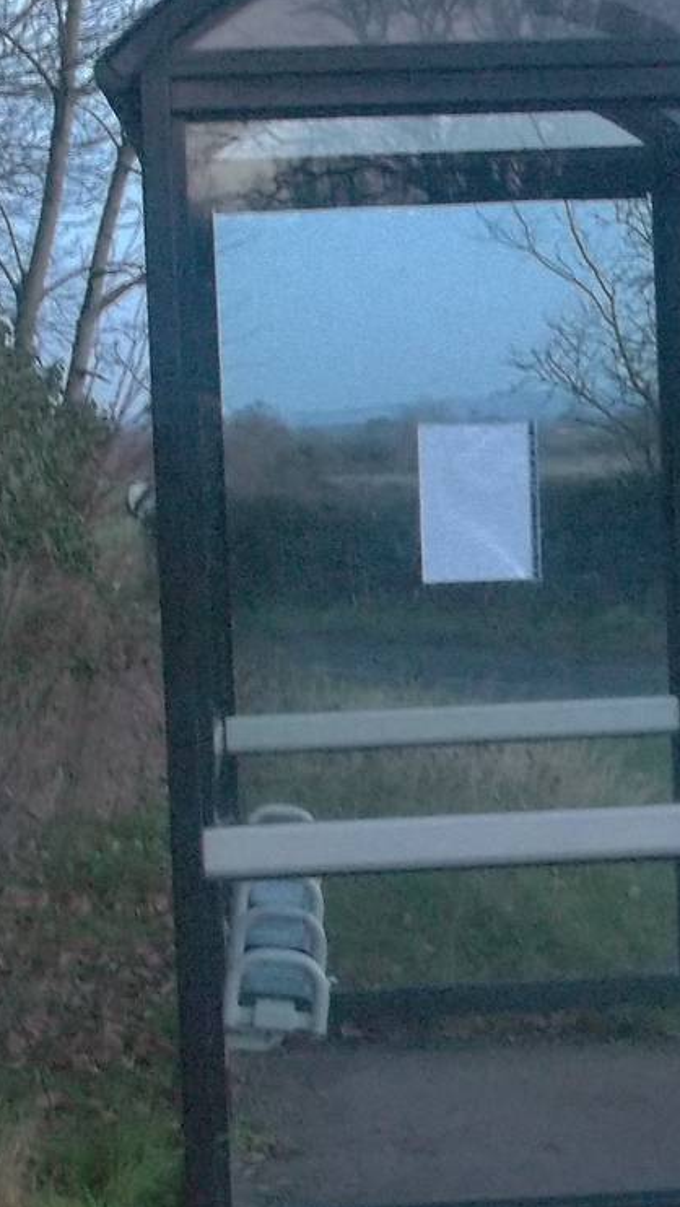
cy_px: 682
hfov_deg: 11.2
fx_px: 3458
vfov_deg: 19.8
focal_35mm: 108
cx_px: 537
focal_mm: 8.3
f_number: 3.7
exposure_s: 1/8
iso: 322
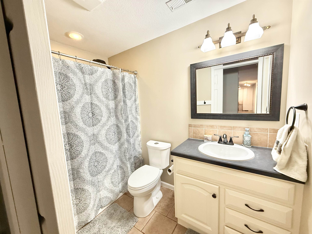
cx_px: 156
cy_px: 117
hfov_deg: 102.1
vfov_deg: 85.7
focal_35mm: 14
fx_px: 126
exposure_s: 1/60
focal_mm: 2.22
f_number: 2.2
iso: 250
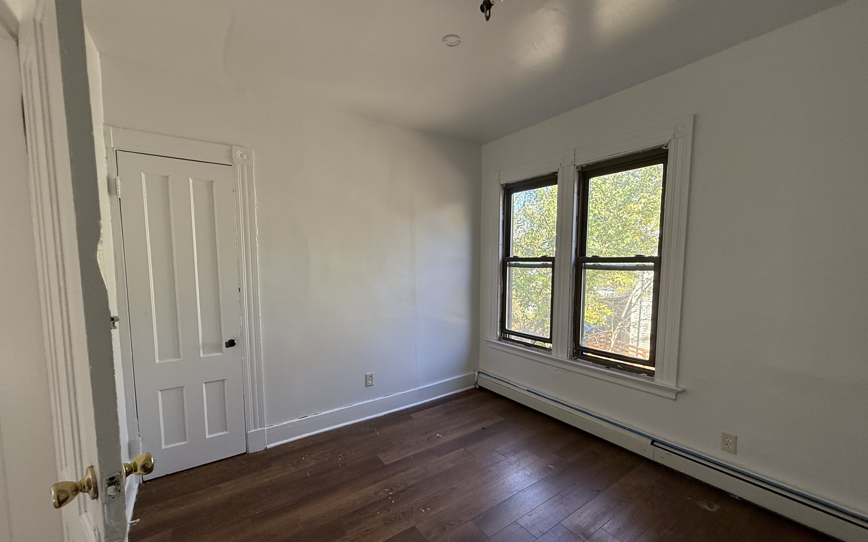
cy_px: 292
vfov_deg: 74.7
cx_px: 436
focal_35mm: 15
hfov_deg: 101.5
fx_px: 355
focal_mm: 2.22
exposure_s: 1/99
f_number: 2.2
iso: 125
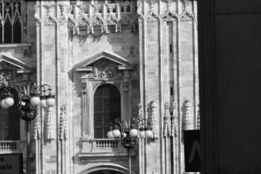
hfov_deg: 7.0
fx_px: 2122
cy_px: -36
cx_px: -47
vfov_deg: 4.7
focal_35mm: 293
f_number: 5.6
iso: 100
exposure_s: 1/800
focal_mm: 55
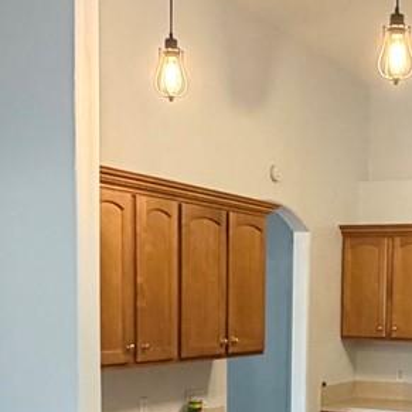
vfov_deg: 24.5
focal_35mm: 68
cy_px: 385
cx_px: 328
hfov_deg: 24.9
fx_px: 916
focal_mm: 2.22
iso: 200
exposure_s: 1/60
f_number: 2.2
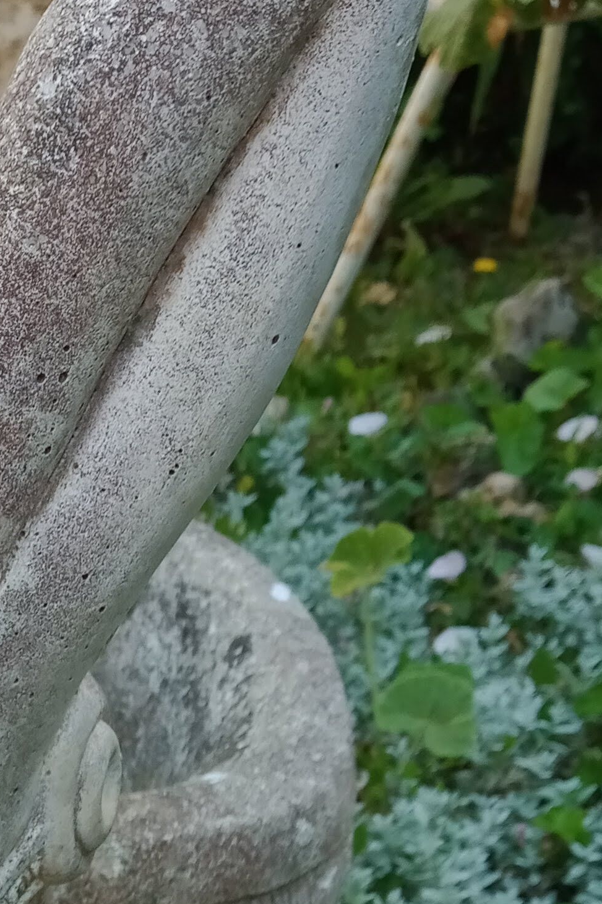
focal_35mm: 80
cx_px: -150
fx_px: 2007
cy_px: 979
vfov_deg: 23.8
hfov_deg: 16.3
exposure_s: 1/226
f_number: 2
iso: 111
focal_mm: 3.54
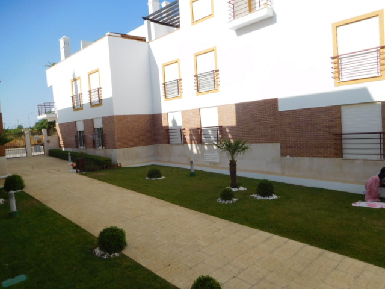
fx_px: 278
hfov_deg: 69.4
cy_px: 144
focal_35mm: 25
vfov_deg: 54.9
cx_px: 192
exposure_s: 1/1250
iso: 125
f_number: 3.4
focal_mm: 4.5
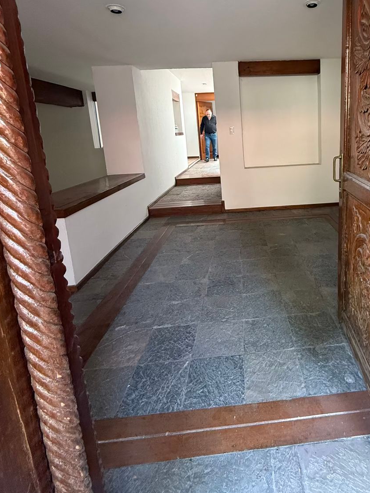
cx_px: 260
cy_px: 183
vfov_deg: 80.1
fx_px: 285
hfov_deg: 63.5
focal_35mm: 20
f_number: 2.2
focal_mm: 2.22
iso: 320
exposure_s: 1/88
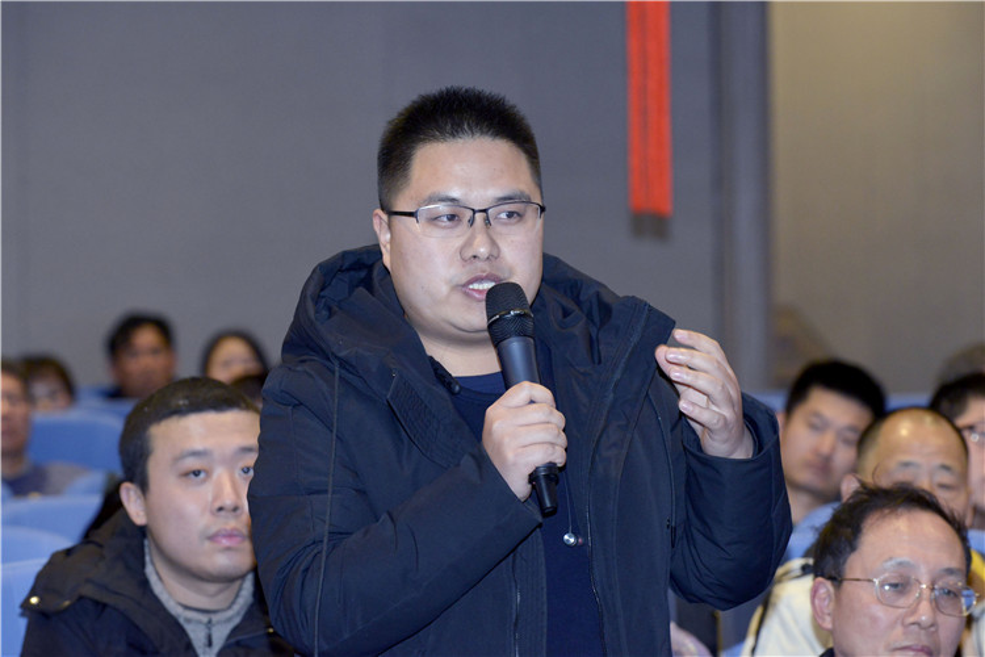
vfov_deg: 8.9
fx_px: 4241
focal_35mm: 155
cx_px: 492
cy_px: 328
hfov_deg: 13.2
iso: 2500
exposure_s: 1/125
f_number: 5.6
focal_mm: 155
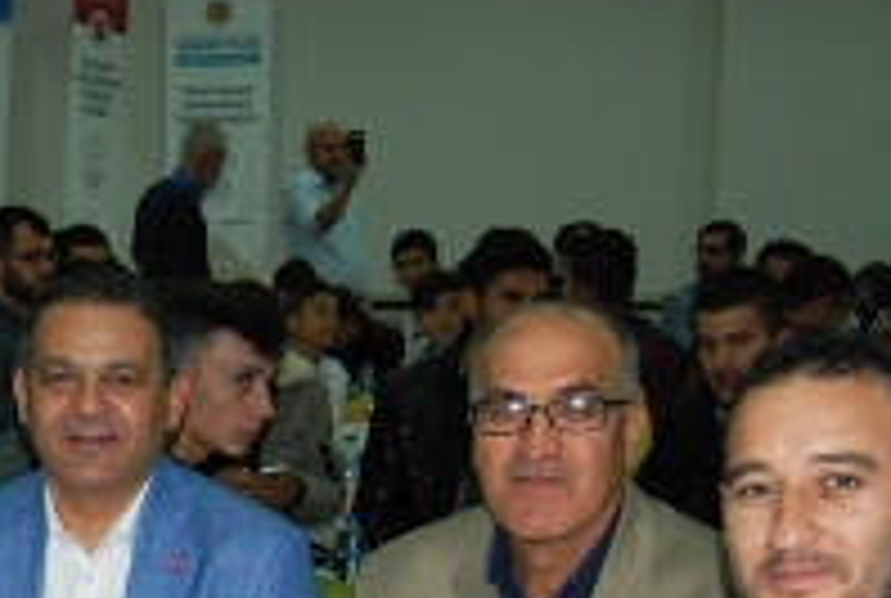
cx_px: -153
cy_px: 686
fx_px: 2406
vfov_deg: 13.8
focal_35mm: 97
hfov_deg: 19.8
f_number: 4
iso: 400
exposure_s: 1/60
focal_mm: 20
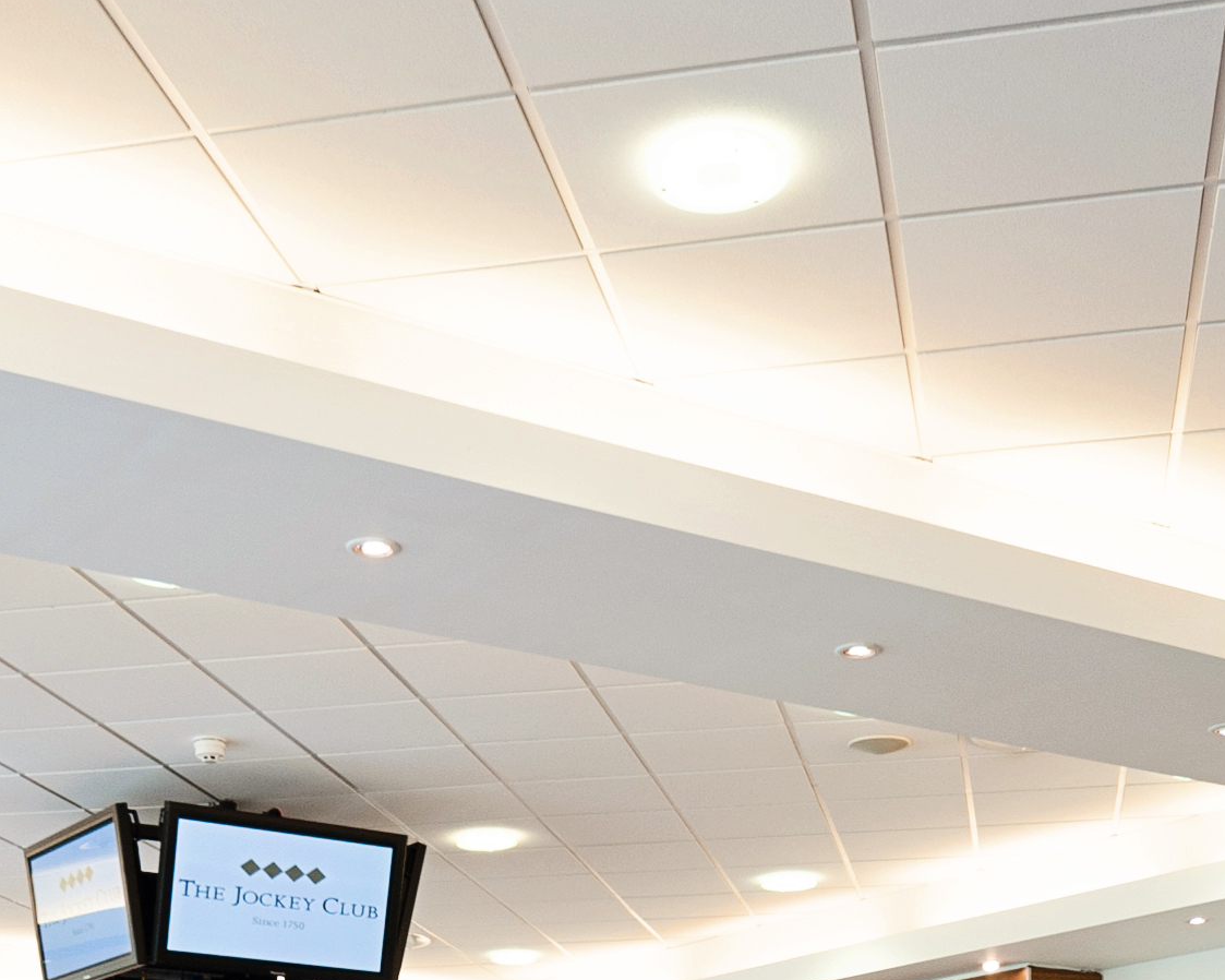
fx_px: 2320
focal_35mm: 64
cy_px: 1274
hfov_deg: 29.6
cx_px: 540
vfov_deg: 21.5
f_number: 8
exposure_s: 1/13
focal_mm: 18
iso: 250
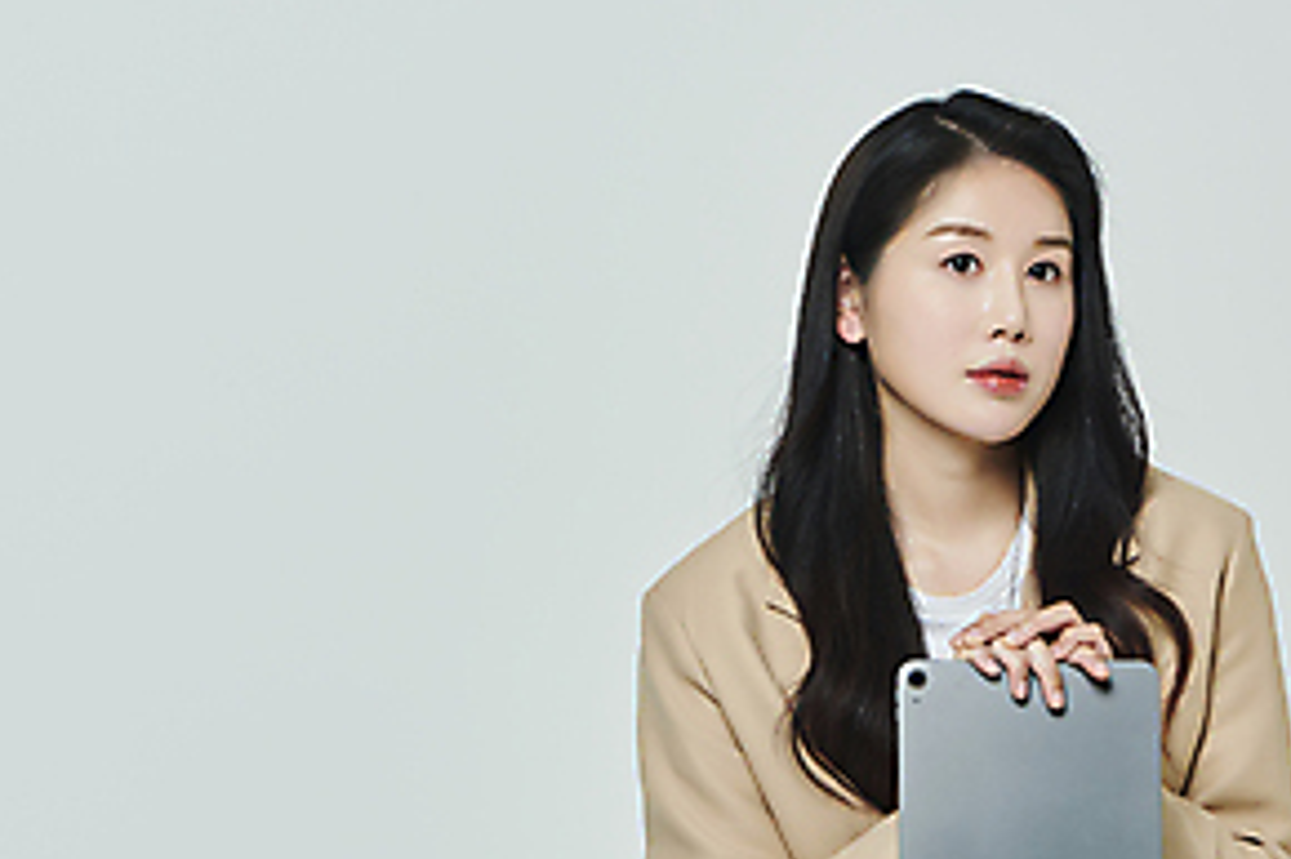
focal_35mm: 145
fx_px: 5197
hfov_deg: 14.2
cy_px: 654
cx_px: 503
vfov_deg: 9.4
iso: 100
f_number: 11
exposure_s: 1/125
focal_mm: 70
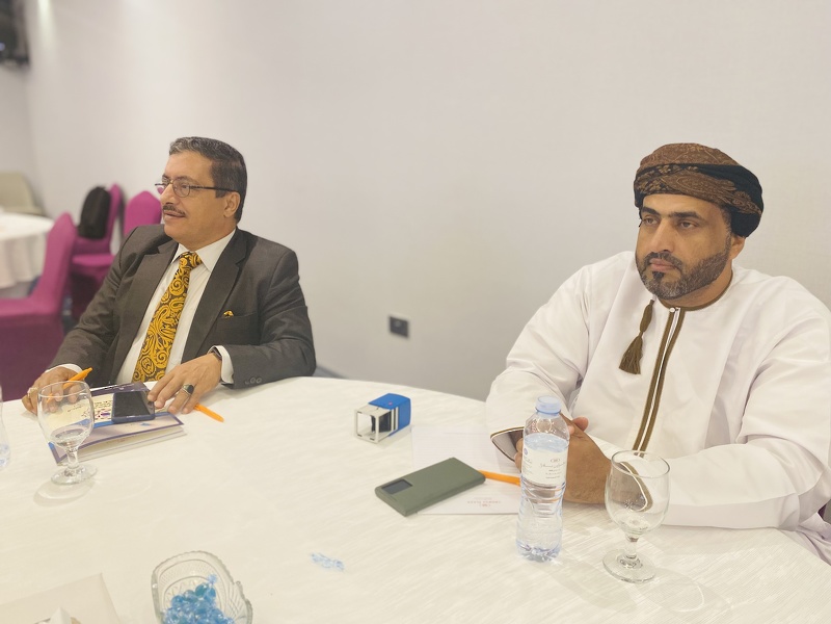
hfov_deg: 67.3
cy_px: 312
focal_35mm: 26
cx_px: 416
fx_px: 624
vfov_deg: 53.1
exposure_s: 1/50
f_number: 1.8
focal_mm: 4.25
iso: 160
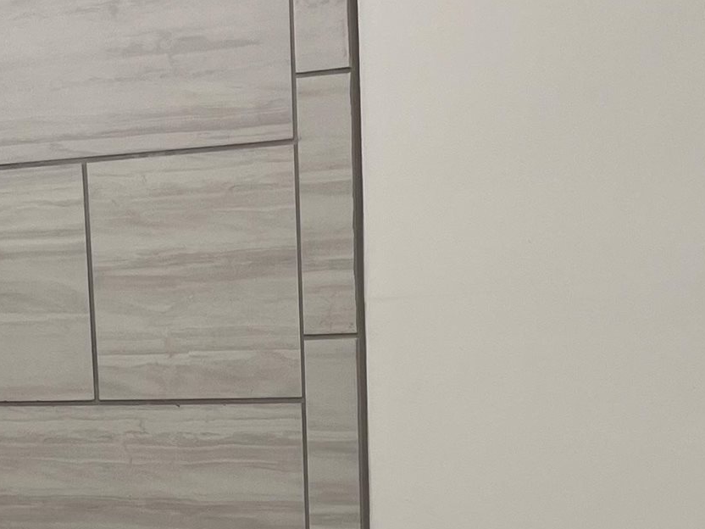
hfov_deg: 20.4
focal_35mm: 96
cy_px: 610
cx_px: 247
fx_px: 1955
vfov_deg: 14.9
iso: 80
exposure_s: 1/120
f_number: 1.5
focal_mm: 5.7
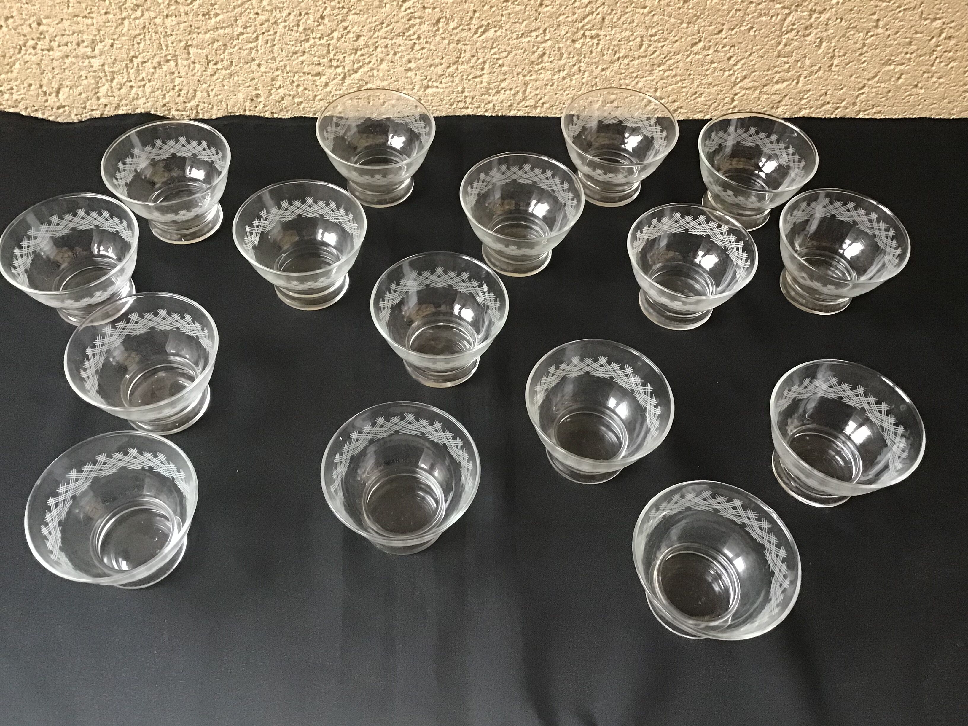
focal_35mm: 31
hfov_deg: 58.4
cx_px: 484
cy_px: 363
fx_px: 867
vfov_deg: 45.4
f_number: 2.4
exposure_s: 1/25
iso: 200
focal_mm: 3.3
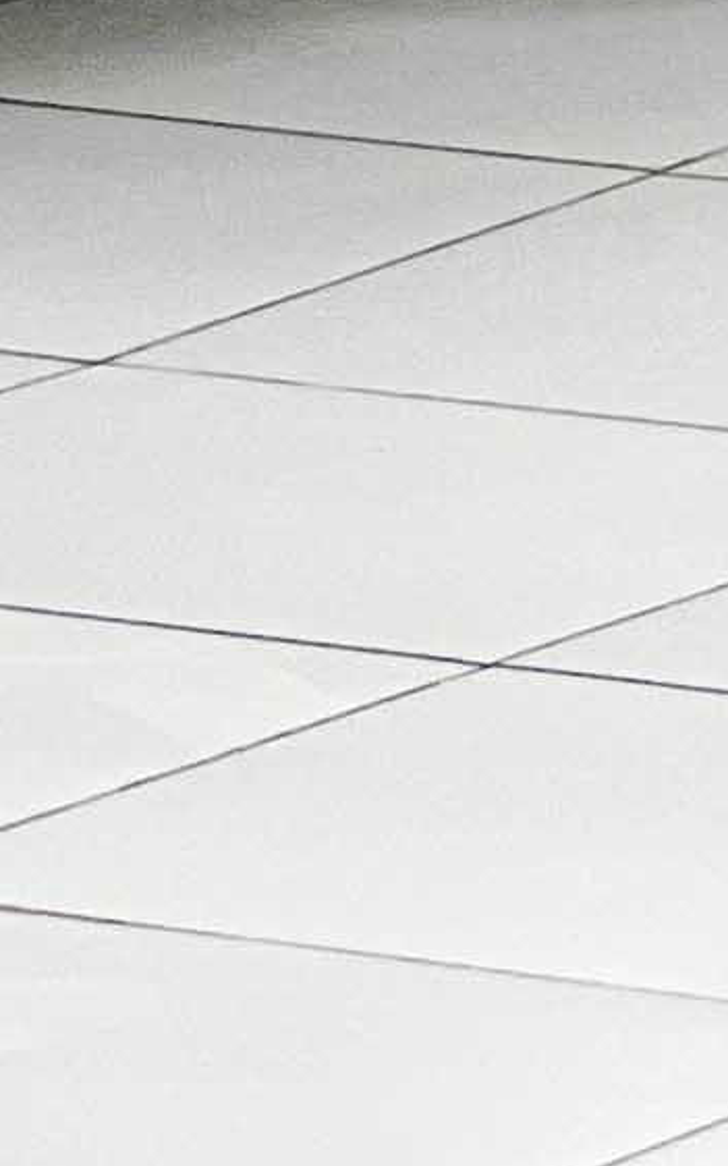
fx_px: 18612
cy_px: -1755
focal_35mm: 586
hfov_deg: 2.2
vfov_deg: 3.5
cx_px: 429
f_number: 2.8
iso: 25
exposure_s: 1/120
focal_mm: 9
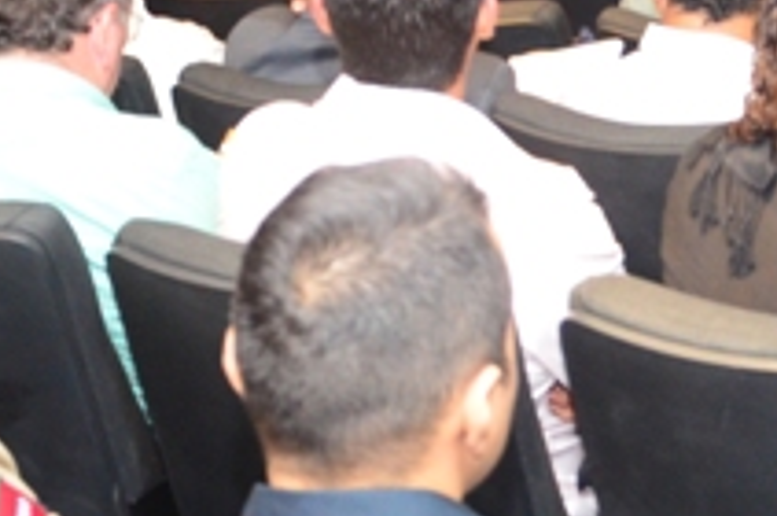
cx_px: 663
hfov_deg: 16.3
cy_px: -339
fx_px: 2694
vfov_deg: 10.4
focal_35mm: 125
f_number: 3.8
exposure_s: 1/80
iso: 1600
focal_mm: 22
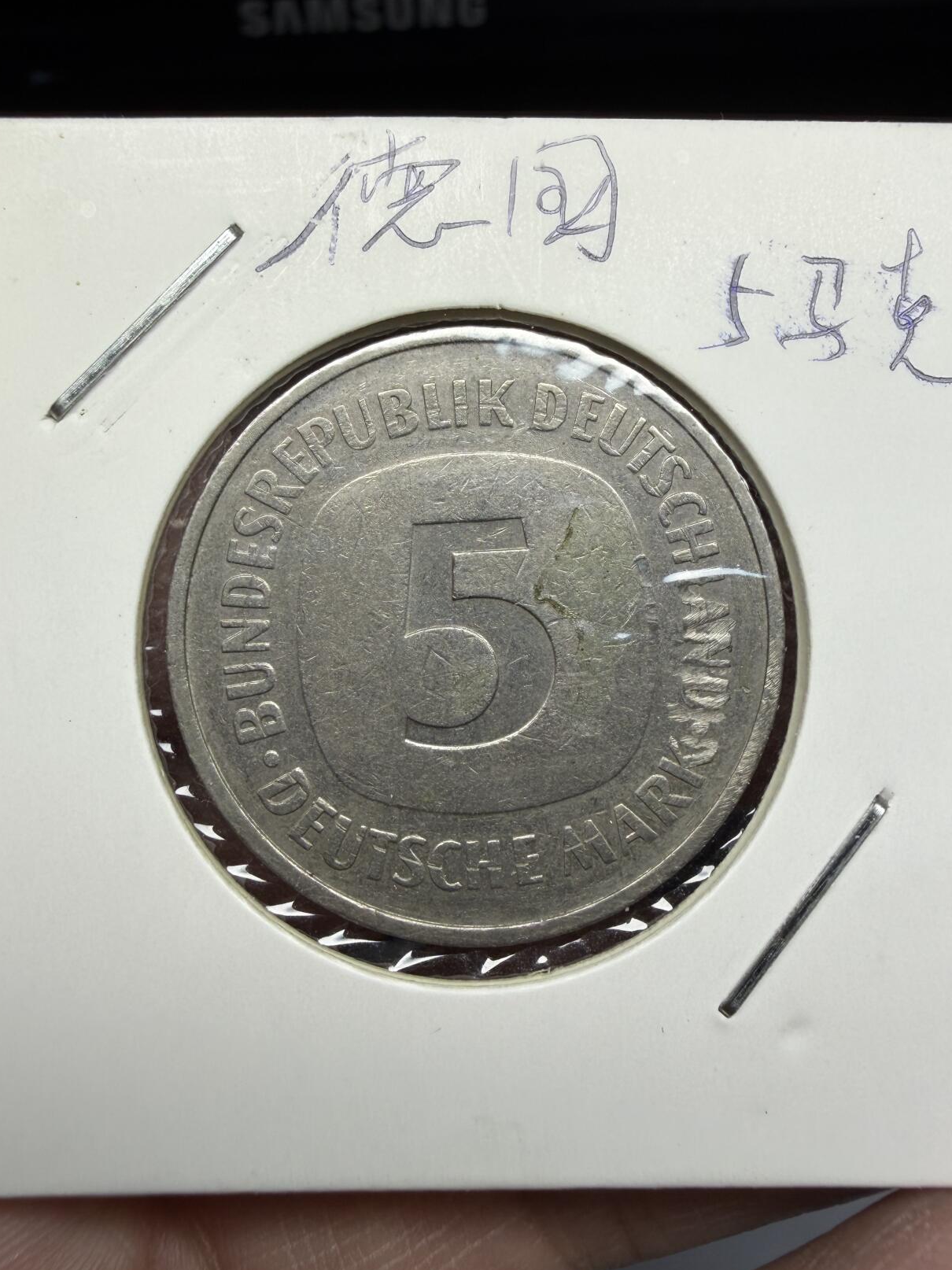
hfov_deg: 48.2
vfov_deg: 61.6
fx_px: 1064
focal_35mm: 29
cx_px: 457
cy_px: 692
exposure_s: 1/502
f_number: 2.2
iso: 50
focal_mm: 2.22
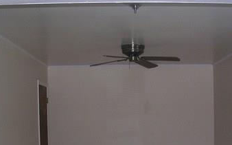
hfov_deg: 33.4
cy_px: 126
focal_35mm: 61
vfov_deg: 20.9
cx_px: 139
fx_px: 386
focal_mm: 5.8
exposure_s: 1/60.1
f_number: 2.8
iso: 100
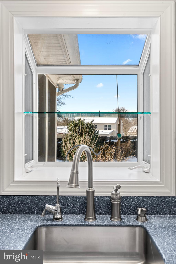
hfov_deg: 37.9
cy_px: 132
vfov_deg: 54.4
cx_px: 88
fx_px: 257
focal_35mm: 35
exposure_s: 1/40
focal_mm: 35
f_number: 8
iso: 800
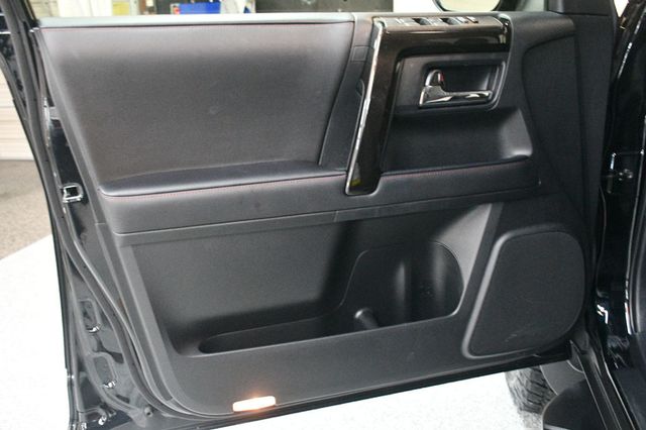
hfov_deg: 57.2
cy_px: 215
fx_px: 592
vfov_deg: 39.9
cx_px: 323
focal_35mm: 33
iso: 7200
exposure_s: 1/60
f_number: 3.5
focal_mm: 22
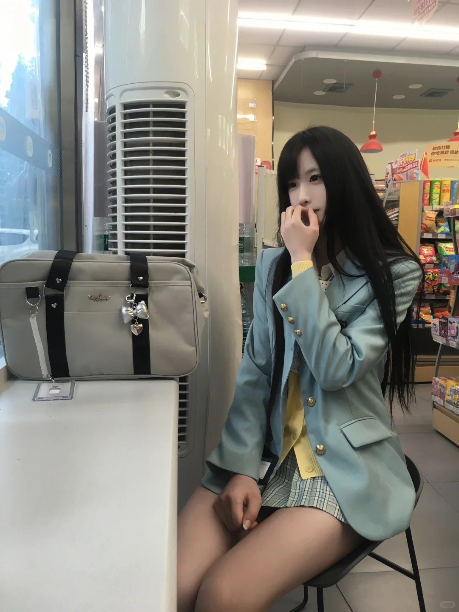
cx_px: 230
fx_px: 513
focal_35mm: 29
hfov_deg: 48.2
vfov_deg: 61.7
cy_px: 306
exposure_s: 1/33
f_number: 2.2
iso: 64
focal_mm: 4.15
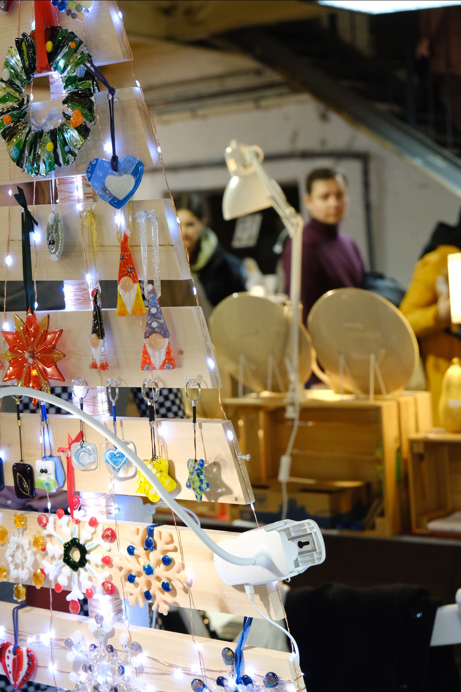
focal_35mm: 64
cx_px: 230
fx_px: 1229
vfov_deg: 31.4
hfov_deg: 21.2
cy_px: 346
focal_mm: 42.9
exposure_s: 1/60
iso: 2000
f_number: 4
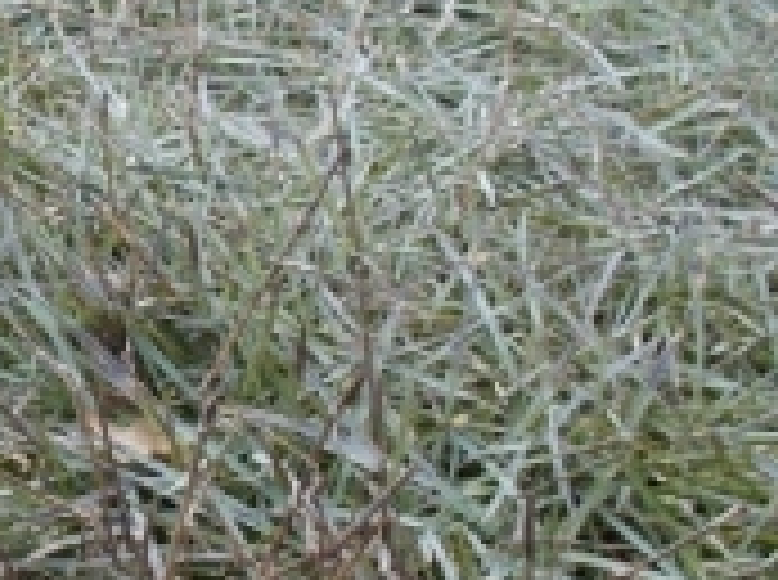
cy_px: 326
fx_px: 1884
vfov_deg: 17.5
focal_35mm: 84
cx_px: -130
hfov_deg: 21.8
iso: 80
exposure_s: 1/250
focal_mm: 4.1
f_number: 3.3
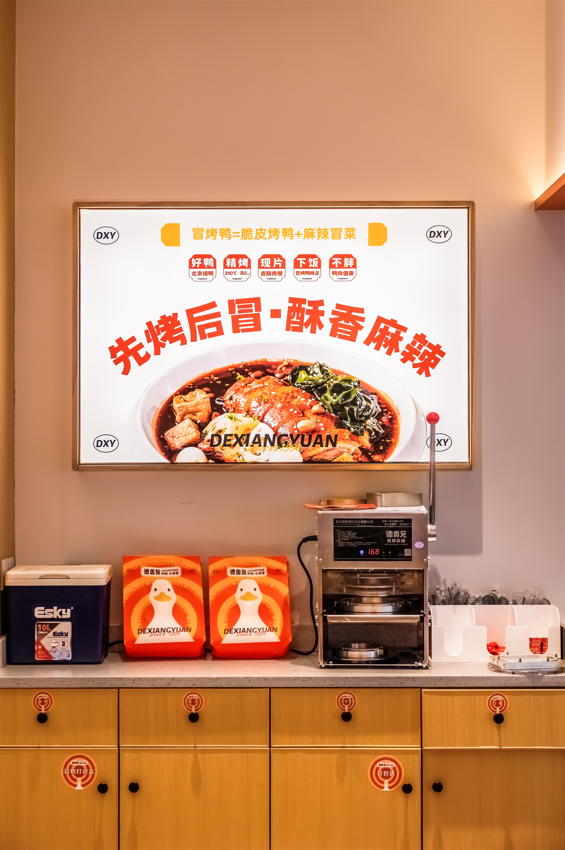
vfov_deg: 33.4
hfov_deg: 22.6
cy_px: 425
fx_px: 1415
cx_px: 282
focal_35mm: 60
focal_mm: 40
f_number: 8
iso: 800
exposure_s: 1/1250
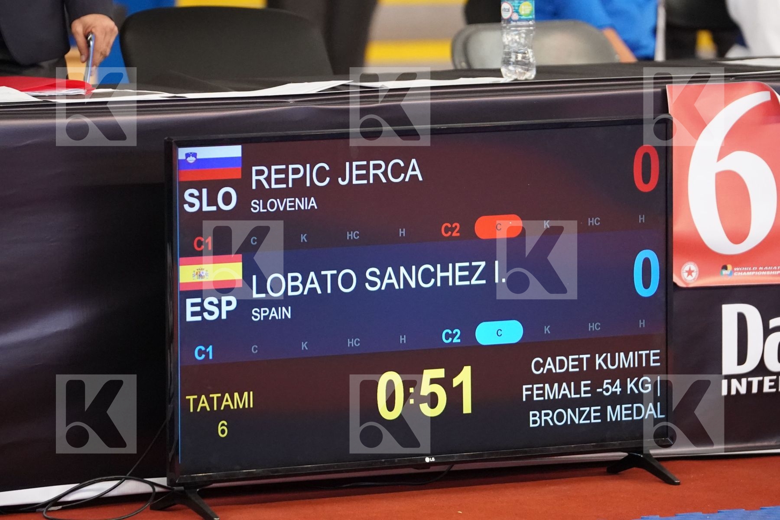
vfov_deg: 4.6
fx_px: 6499
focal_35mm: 300
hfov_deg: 6.9
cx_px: 390
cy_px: 260
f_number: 2.8
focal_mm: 200
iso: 6400
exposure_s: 1/1000
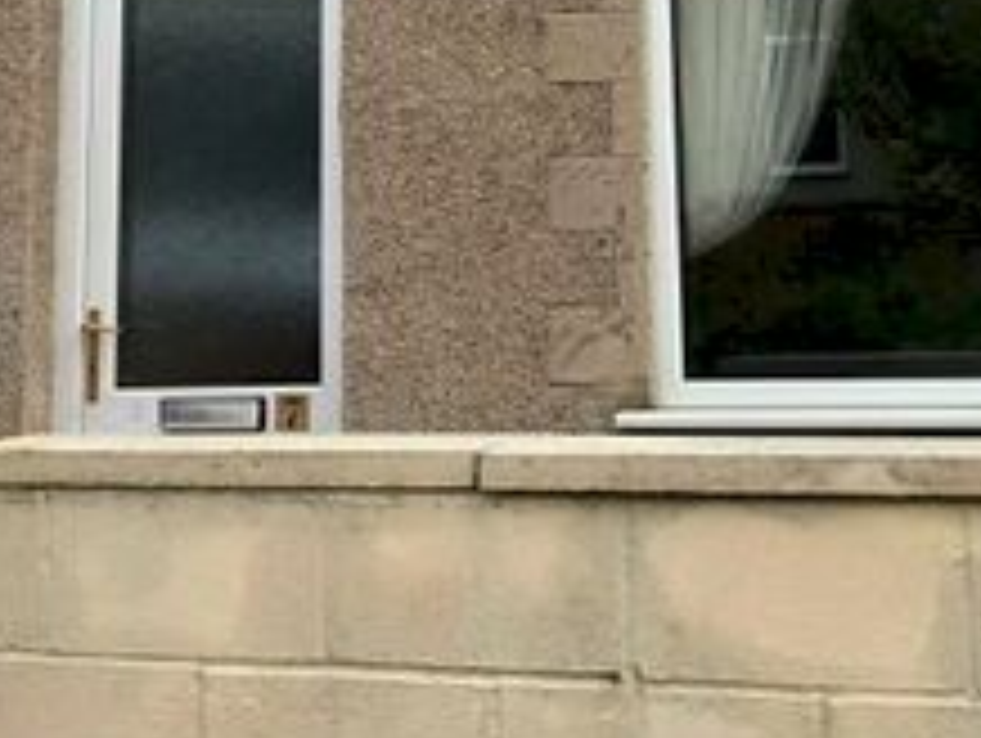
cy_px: -398
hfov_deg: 21.0
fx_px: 2638
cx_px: 612
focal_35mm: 93
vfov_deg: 14.7
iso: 20
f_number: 1.8
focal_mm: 3.99
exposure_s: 1/343
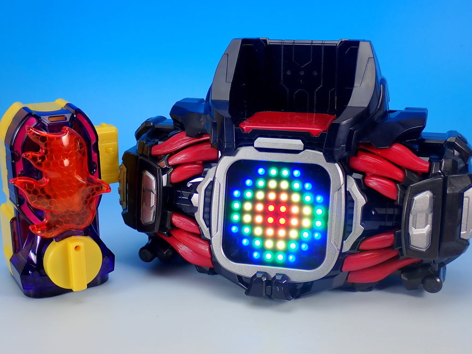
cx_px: 236
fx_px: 682
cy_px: 177
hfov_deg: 38.2
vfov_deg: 29.1
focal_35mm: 50
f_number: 3.2
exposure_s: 1/25
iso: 100
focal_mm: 9.01
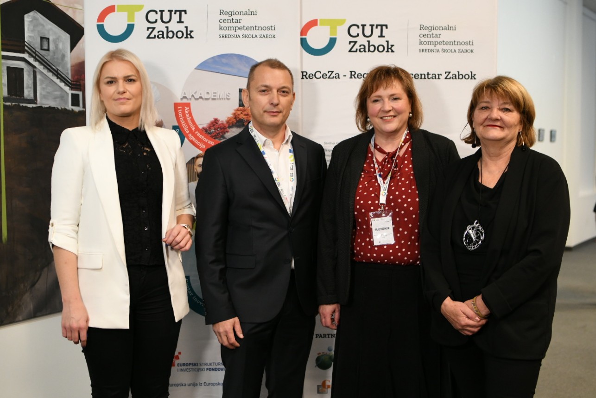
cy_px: 199
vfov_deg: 37.9
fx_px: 580
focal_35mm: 35
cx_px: 298
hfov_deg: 54.4
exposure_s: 1/125
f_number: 2.8
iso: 2000
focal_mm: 35
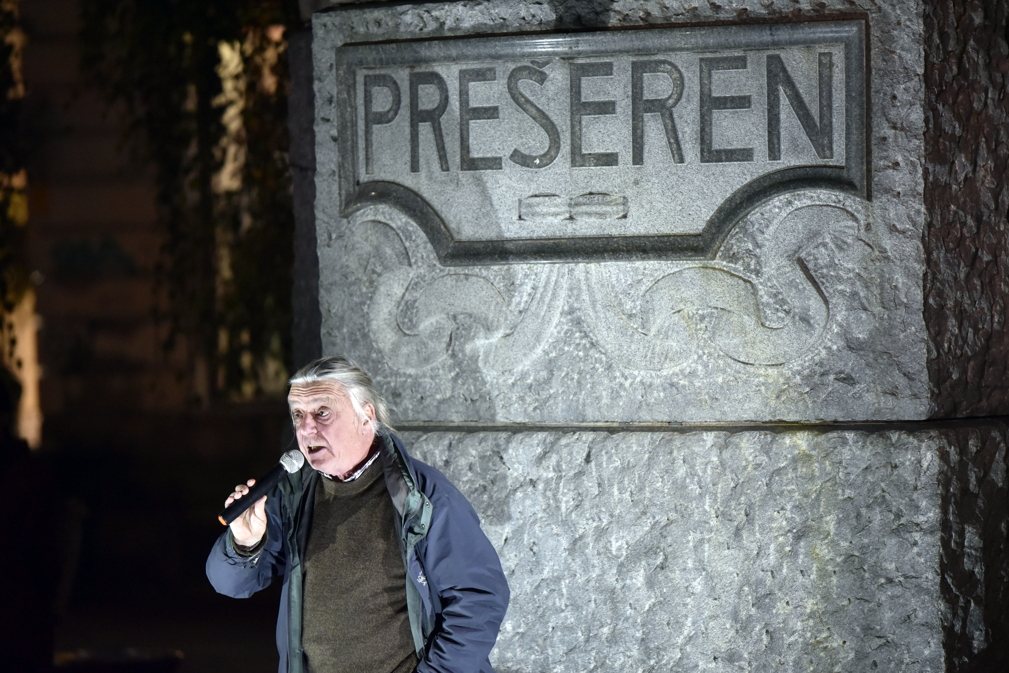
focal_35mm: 201
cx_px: 504
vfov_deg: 6.8
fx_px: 5633
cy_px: 336
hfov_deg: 10.2
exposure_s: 1/100
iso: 2500
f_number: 2.8
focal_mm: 200
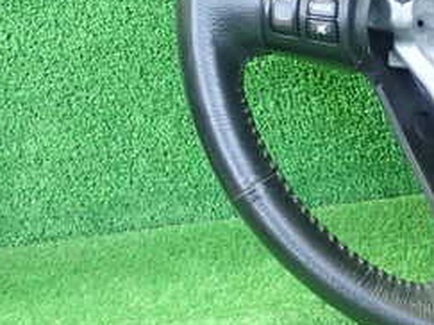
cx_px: 520
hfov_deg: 24.0
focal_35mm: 74
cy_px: 20
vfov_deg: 19.4
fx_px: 927
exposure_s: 1/100
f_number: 2.3
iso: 800
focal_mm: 5.5
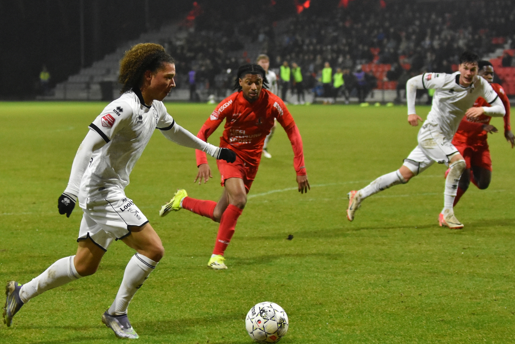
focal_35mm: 111
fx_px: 1588
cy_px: 178
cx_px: 261
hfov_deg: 18.4
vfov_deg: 12.3
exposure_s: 1/640
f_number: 2.8
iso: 3200
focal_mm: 70
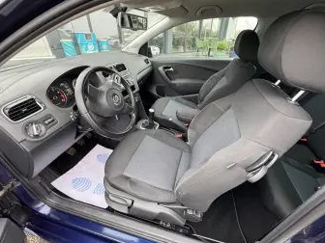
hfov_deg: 98.1
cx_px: 171
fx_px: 141
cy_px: 122
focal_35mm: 15
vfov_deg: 81.7
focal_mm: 2.22
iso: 400
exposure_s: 1/60
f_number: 2.2
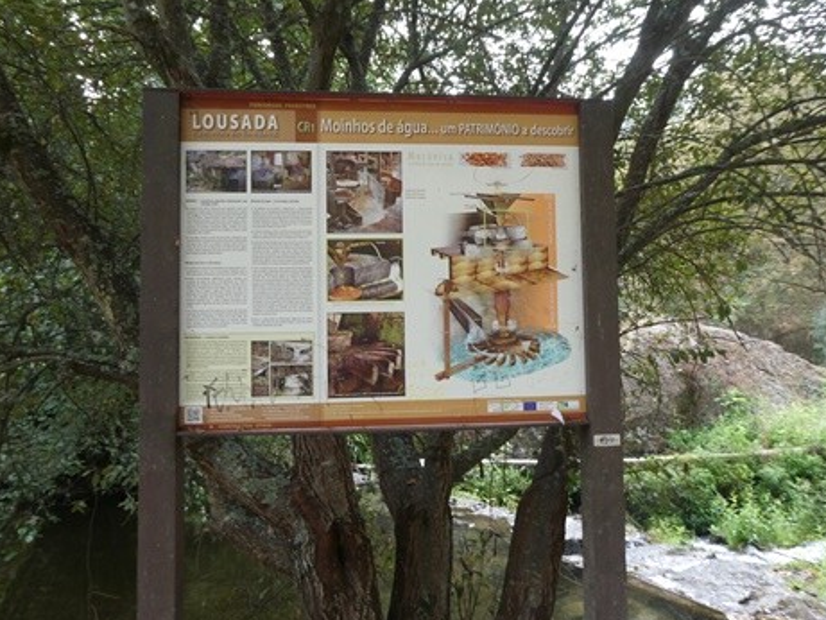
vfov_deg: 54.9
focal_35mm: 25
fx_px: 597
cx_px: 417
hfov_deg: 69.4
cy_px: 319
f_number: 3.3
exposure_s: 1/60
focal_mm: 4.3
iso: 160
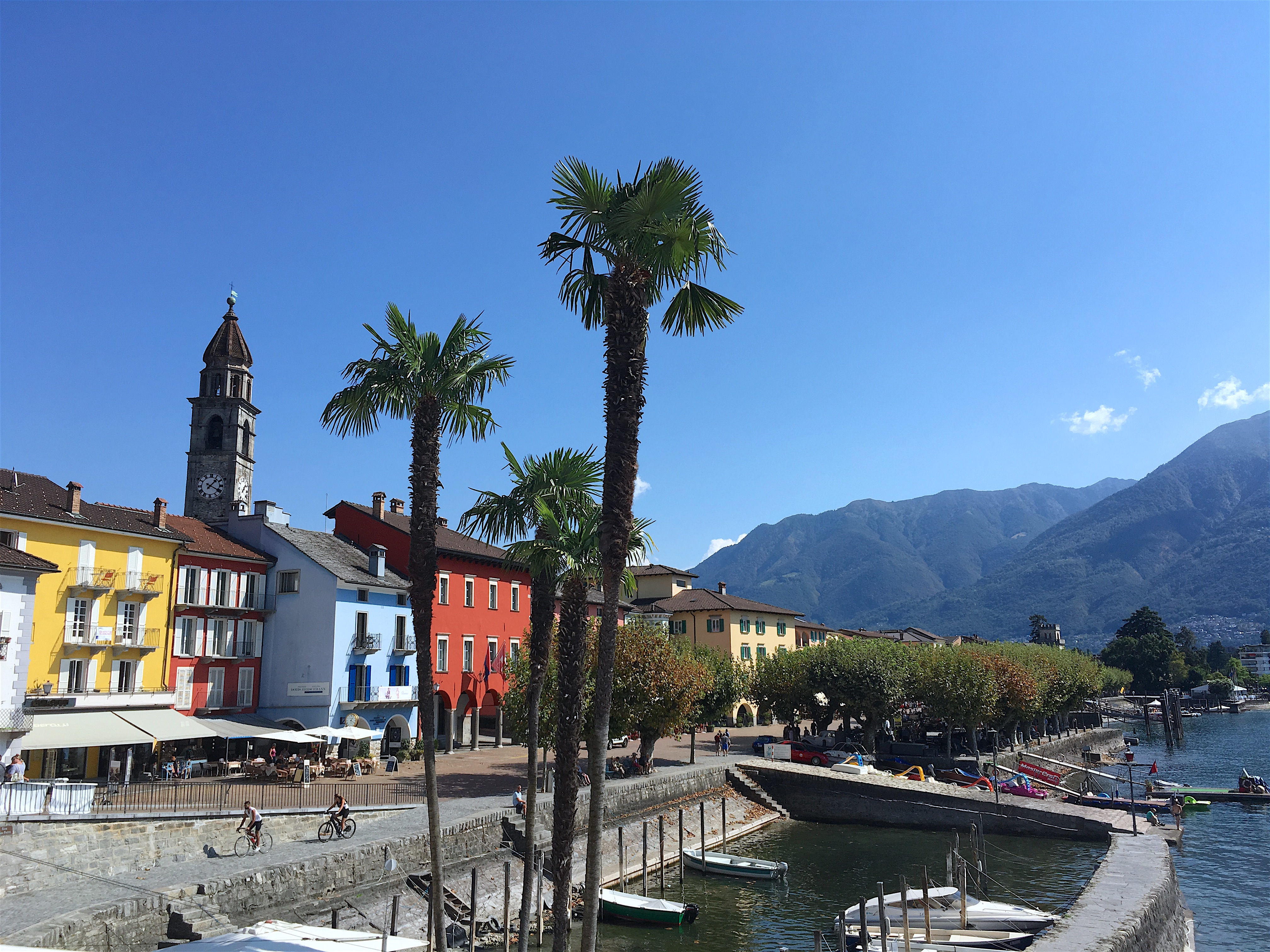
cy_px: 476
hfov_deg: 61.7
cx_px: 635
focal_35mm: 29
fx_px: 1064
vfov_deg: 48.2
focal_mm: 4.15
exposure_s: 1/1672
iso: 25
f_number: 2.2
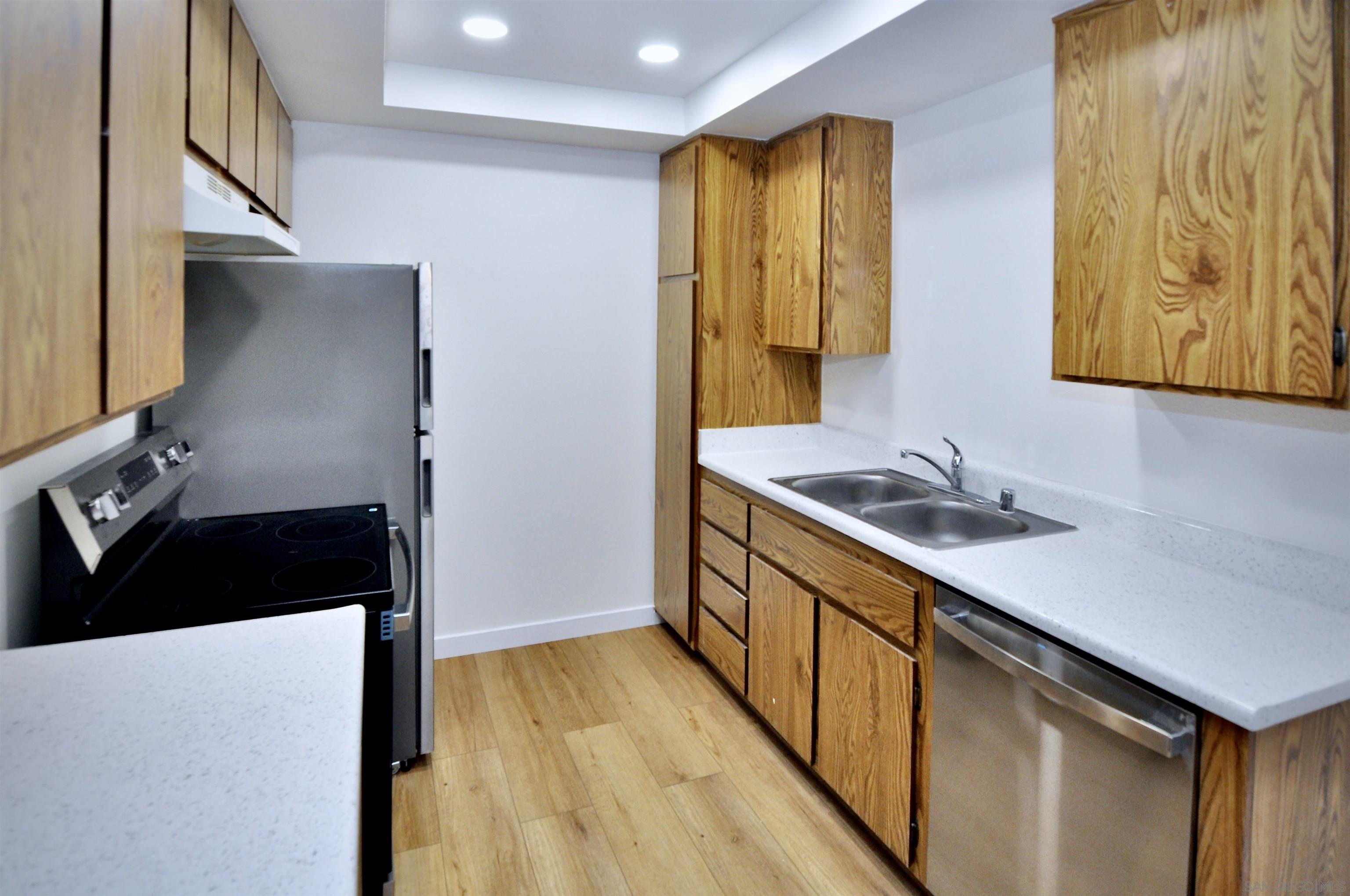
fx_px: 618
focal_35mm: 16
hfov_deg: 95.1
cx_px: 675
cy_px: 448
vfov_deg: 71.9
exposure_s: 1/60
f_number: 4
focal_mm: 11
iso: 640
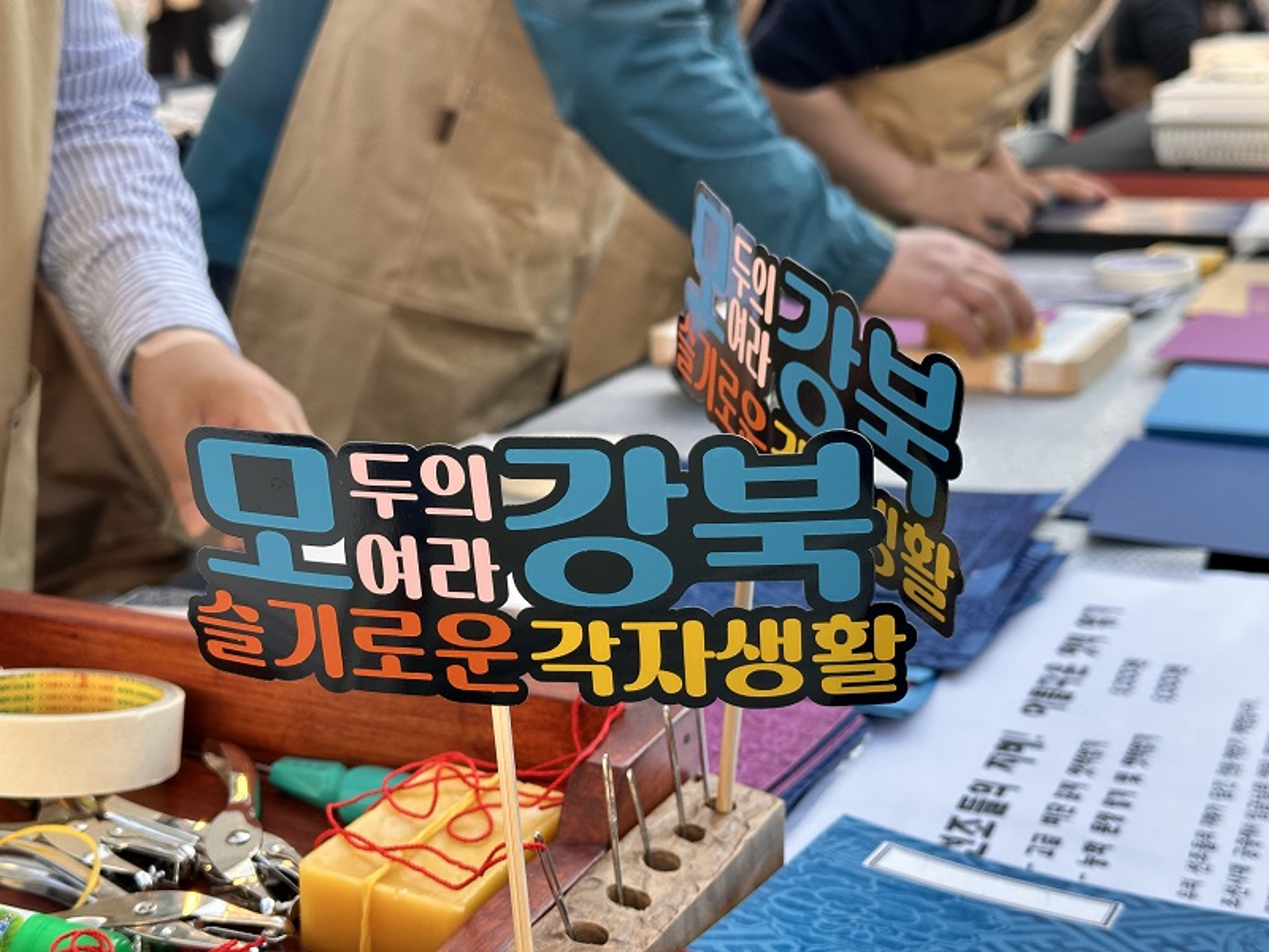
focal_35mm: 48
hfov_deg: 39.7
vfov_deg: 30.3
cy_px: 476
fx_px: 1760
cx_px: 634
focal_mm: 6.86
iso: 64
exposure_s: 1/228
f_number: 1.78
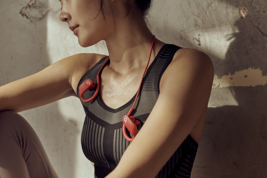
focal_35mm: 55
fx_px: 408
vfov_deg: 24.6
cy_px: 89
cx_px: 134
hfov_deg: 36.2
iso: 400
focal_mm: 55
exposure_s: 1/1250
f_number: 5.6
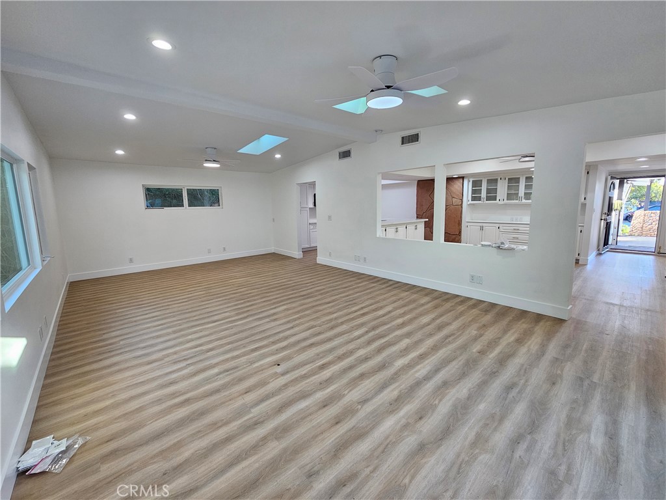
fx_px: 250
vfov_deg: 89.9
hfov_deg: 106.2
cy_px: 250
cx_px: 333
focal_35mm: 13
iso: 100
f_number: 2.2
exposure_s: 1/60
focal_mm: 2.2
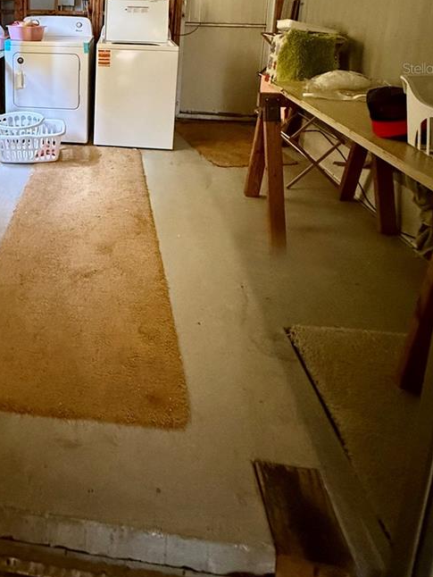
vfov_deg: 58.5
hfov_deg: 48.8
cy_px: 68
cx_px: 64
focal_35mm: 26
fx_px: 433
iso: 1000
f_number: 2.2
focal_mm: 2.22
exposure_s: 1/60
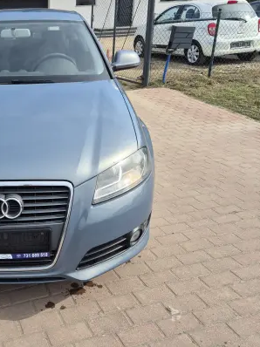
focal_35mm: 37
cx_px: 22
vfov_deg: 49.8
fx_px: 371
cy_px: 139
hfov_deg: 36.1
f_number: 1.8
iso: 25
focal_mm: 5.4
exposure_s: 1/1204
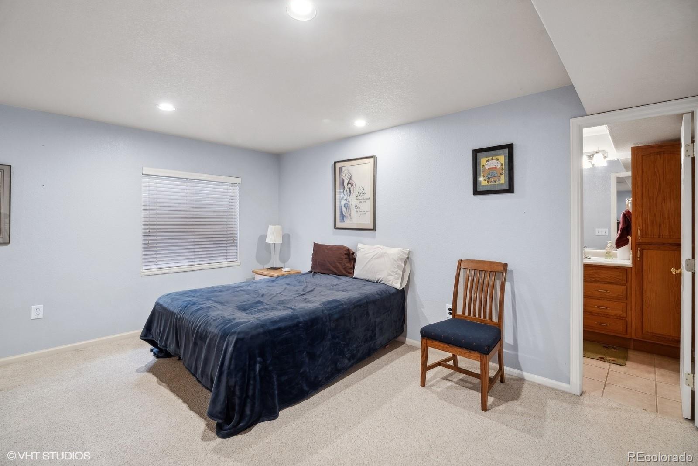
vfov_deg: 77.3
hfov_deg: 100.4
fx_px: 291
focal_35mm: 15
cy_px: 233
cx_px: 349
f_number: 9.5
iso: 400
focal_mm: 15
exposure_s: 1.5
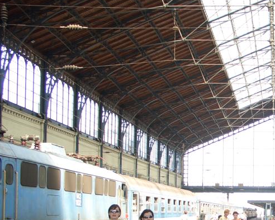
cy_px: 209
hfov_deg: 26.8
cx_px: 272
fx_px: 545
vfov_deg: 22.1
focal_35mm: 67
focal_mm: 7.1
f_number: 2.8
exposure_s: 1/60
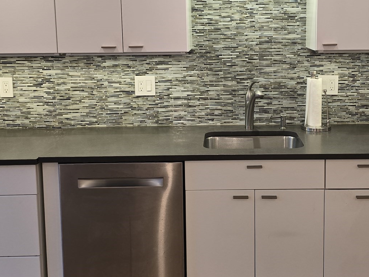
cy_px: 84
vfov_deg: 31.2
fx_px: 490
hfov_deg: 41.1
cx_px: 221
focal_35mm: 46
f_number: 1.7
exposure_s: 1/60
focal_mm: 6.3
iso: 125
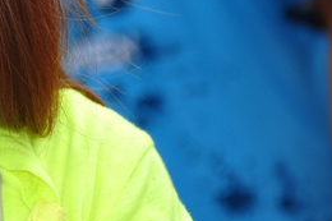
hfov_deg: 4.2
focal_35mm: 485
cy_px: -36
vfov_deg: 2.8
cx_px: -165
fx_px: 4466
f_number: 5.6
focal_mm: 105
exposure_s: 1/200
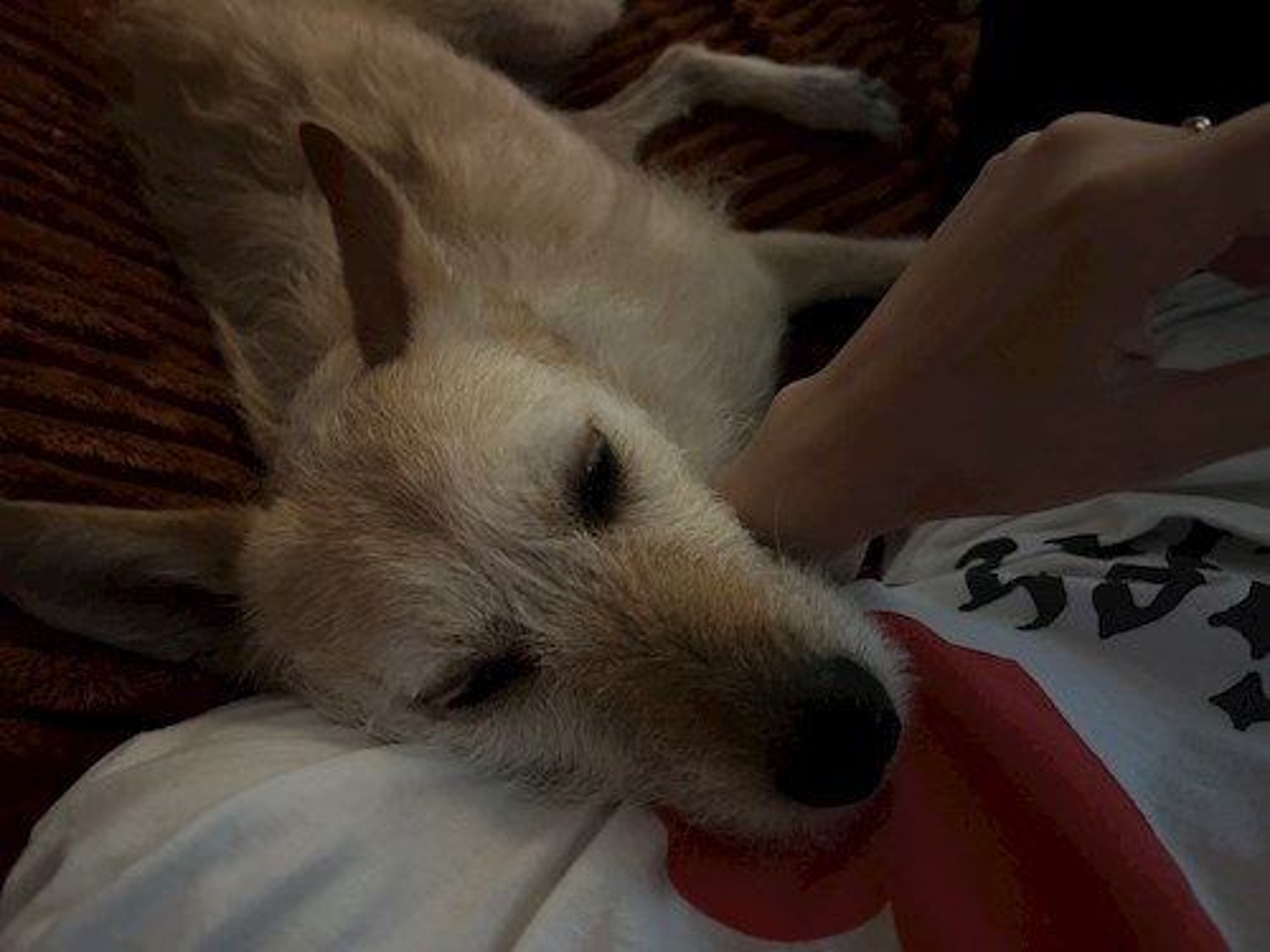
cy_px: 476
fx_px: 954
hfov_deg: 67.3
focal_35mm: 26
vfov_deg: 53.1
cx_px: 635
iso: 1250
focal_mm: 5.7
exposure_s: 1/17
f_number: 1.5
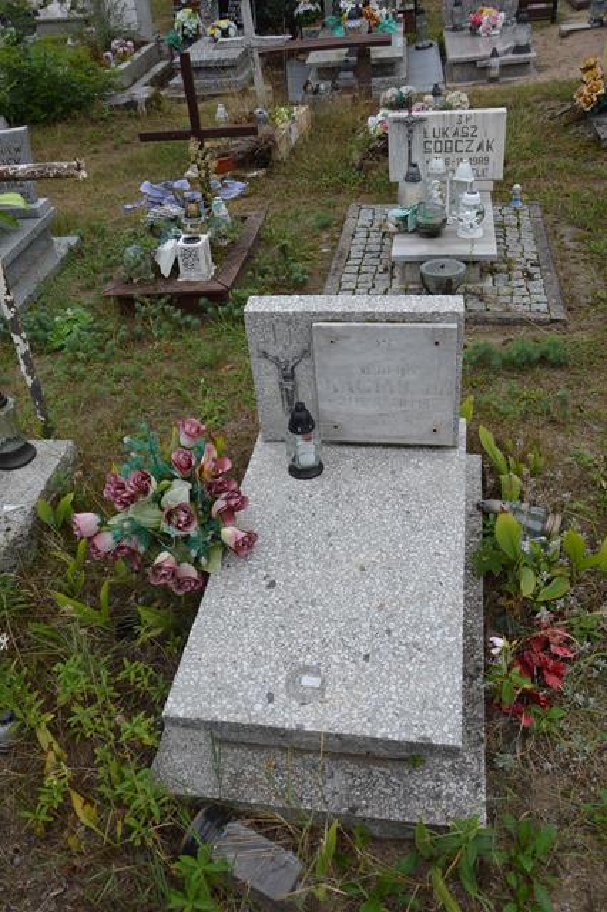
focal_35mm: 32
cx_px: 304
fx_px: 797
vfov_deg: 59.5
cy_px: 456
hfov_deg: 41.7
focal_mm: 21
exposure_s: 1/125
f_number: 5.6
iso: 100
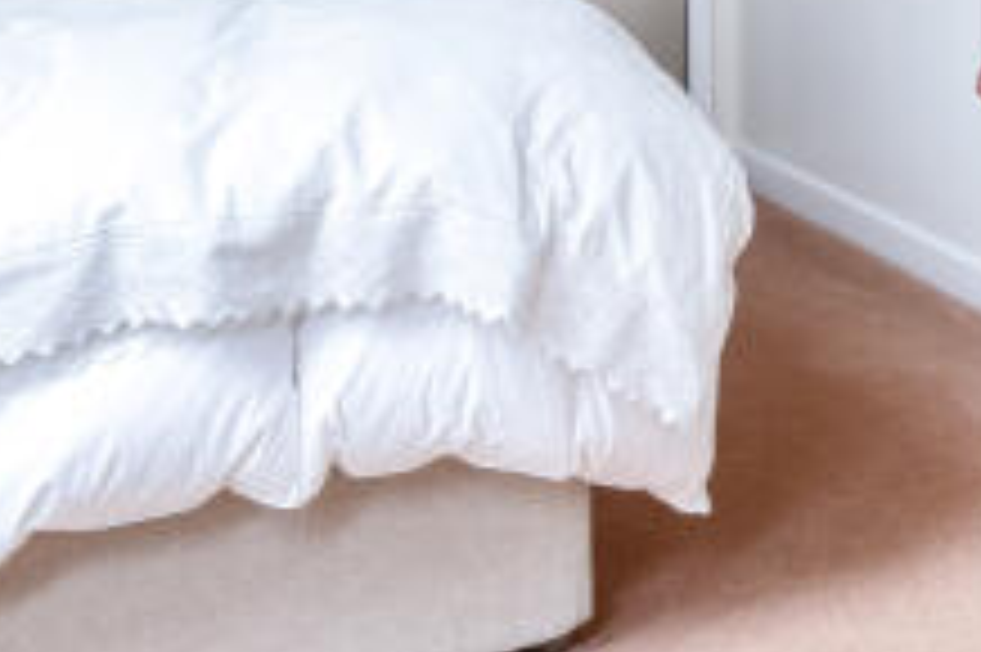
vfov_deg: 16.8
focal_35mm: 75
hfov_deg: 22.8
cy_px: -263
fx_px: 2042
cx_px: 1404
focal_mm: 16
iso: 250
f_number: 9
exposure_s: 1/10
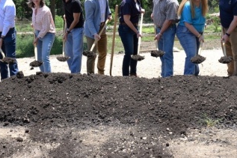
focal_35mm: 59
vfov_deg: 22.7
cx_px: 150
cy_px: 33
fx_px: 388
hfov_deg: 33.8
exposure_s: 1/160
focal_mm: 36
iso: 100
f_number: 8
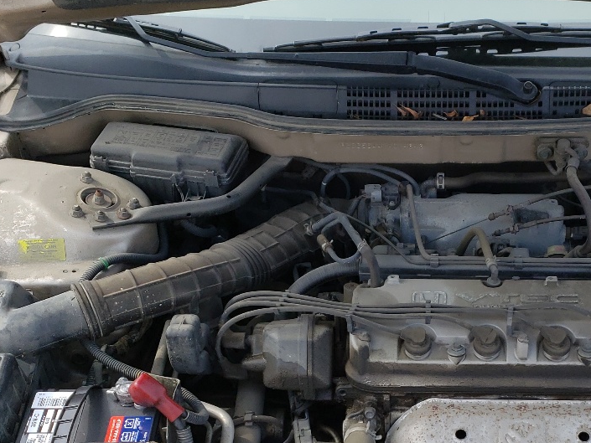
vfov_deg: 24.3
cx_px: 431
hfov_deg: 32.2
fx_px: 1007
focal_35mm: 59
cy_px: 371
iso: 50
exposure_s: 1/769
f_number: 1.5
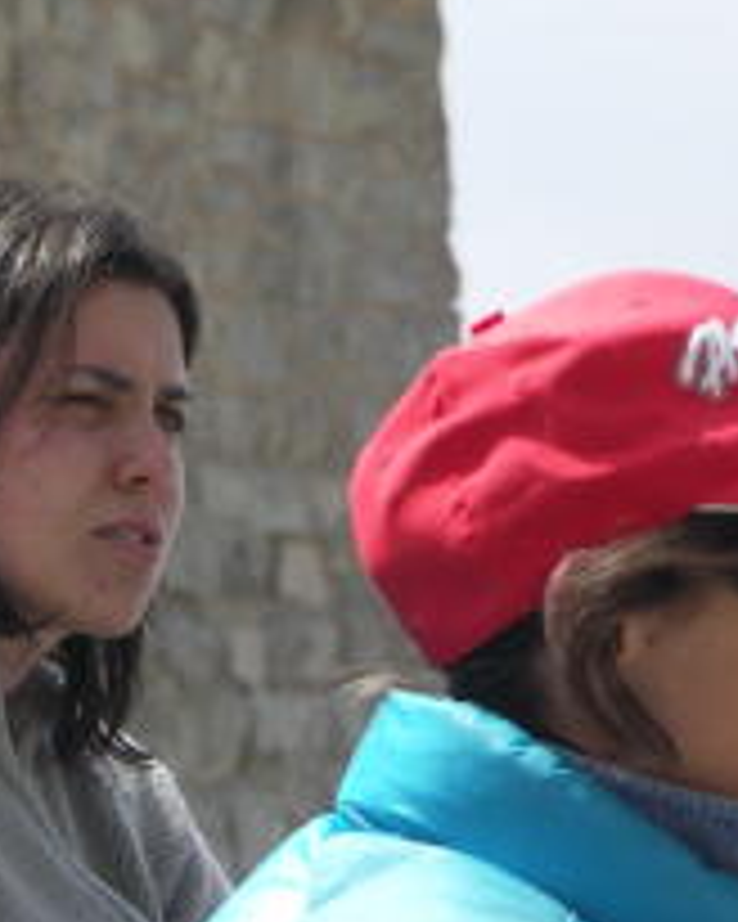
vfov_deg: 4.1
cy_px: 612
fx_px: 12969
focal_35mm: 475
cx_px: -248
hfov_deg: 3.3
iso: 80
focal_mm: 50.2
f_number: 4.5
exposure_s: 1/320
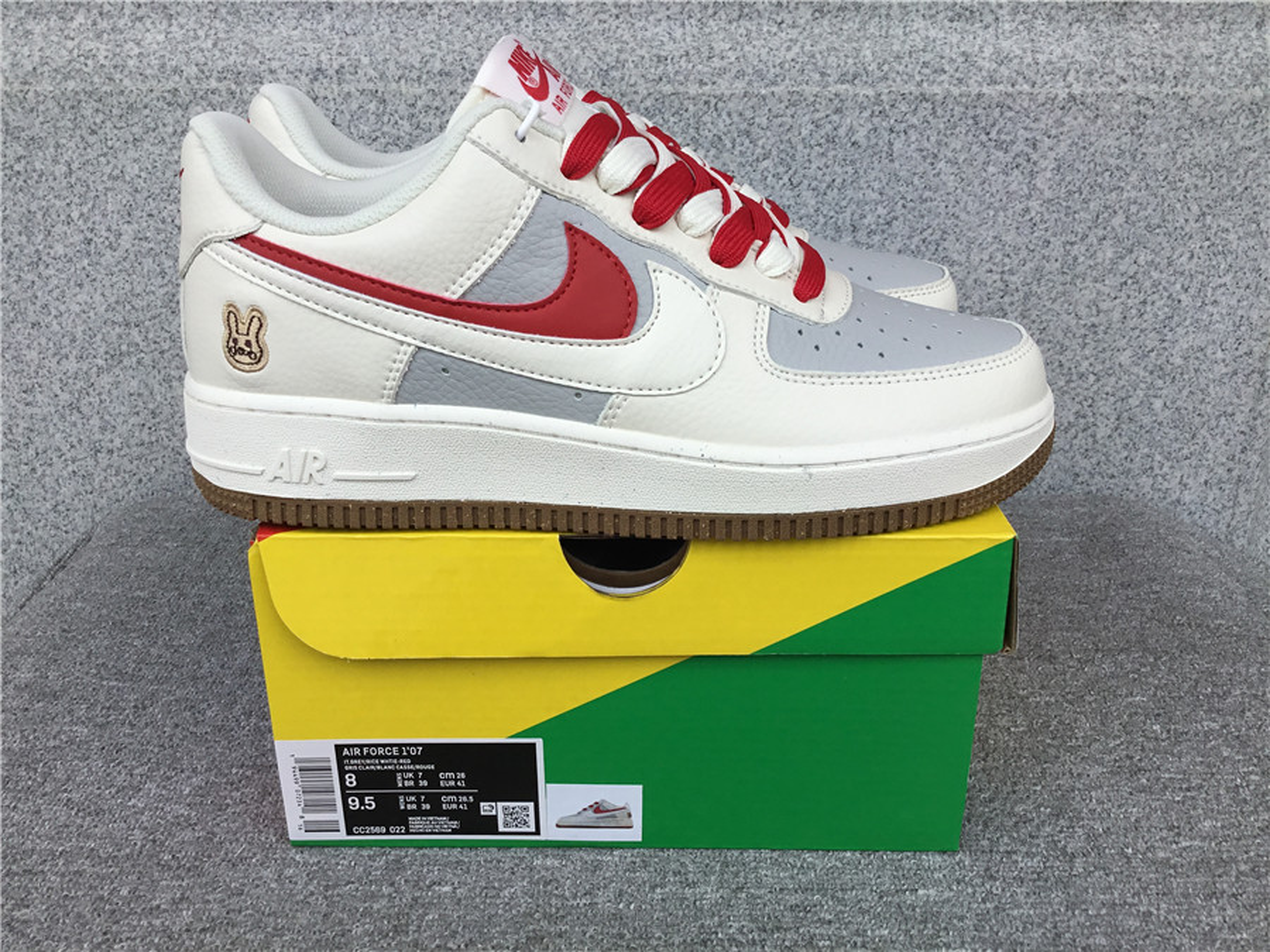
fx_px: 1137
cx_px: 635
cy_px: 476
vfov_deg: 45.4
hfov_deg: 58.4
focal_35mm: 31
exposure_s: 1/684
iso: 25
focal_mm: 3.3
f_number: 2.4
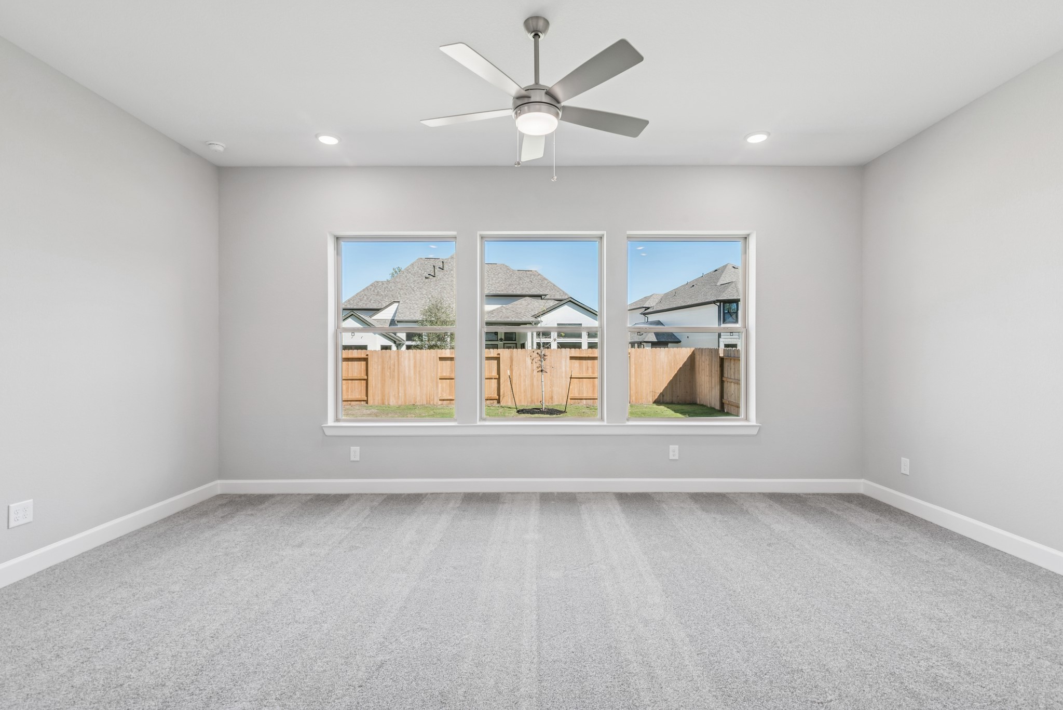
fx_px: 473
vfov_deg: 73.8
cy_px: 355
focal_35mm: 16
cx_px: 532
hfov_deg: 96.7
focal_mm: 16
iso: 100
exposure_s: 1/25
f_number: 9
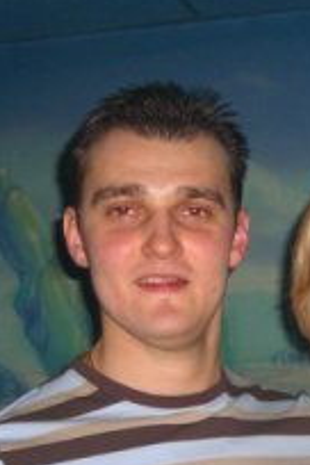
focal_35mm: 141
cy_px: 390
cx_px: 351
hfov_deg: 9.6
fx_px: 1821
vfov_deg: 14.4
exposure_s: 1/60
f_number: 3.1
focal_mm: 9.5
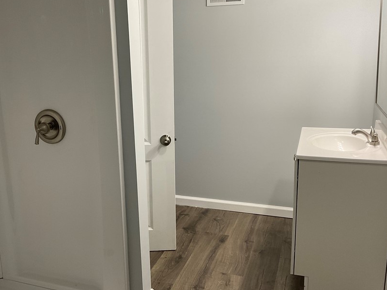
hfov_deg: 50.0
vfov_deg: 38.7
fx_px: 414
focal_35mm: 37
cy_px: 147
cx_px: 167
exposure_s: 1/60
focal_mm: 3
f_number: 1.8
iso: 50
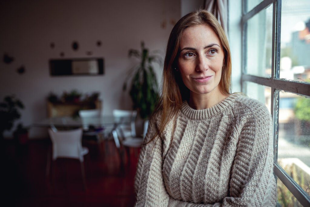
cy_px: 104
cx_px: 155
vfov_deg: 37.9
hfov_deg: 54.4
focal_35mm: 35
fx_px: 302
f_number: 2.5
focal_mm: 35
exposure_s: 1/250
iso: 125
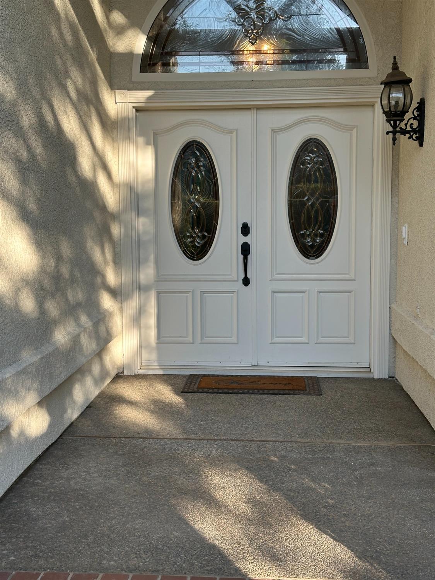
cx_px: 218
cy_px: 290
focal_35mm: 48
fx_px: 804
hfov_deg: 30.3
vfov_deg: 39.7
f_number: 1.78
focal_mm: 6.86
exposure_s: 1/571
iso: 64
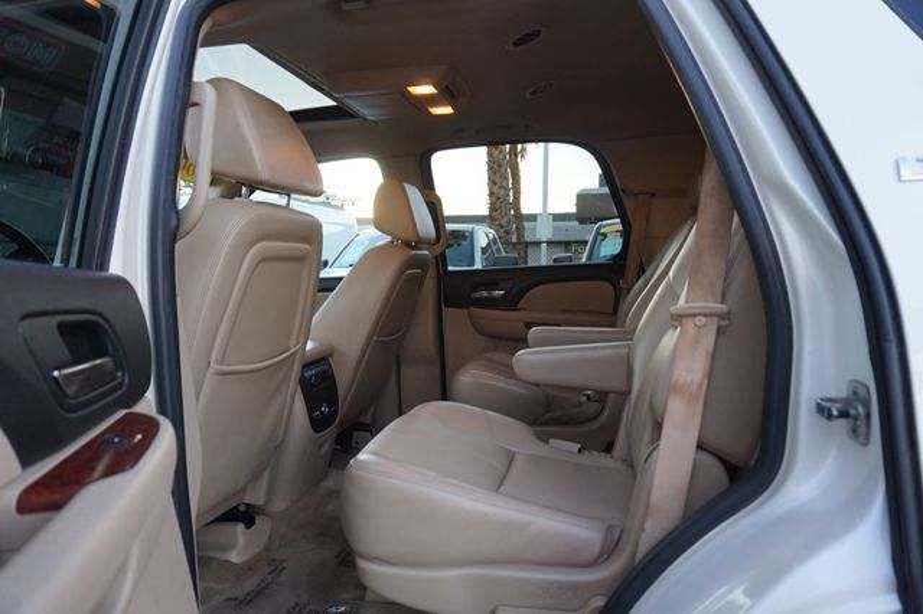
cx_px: 462
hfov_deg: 73.8
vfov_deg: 53.1
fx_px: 615
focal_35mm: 24
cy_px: 307
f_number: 4
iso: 200
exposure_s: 1/60
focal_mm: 16
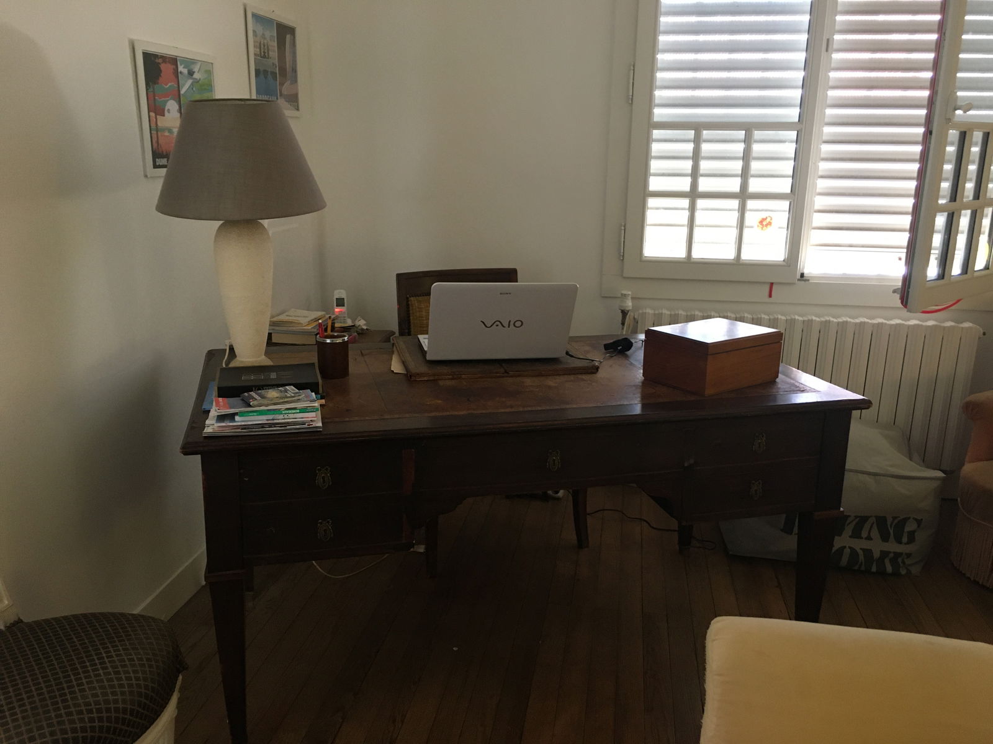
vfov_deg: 48.2
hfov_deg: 61.7
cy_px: 372
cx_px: 496
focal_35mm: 29
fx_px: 832
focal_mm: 4.15
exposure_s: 1/33
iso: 160
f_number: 2.2
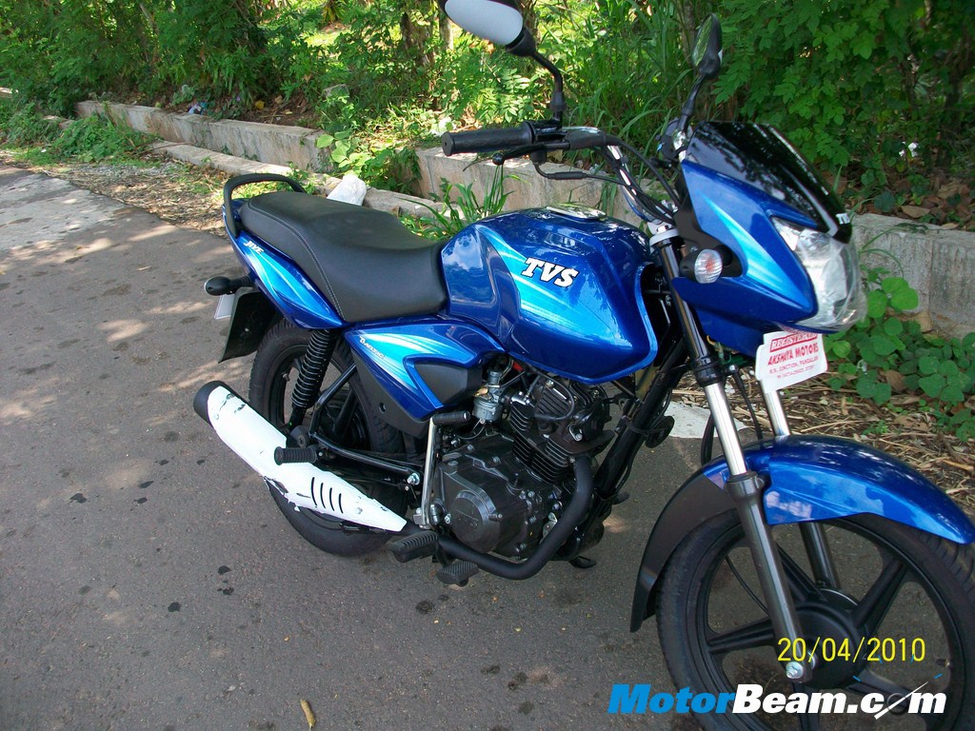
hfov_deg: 56.8
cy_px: 366
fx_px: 901
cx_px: 488
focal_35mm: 32
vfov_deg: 44.2
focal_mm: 5.7
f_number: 2.8
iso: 64
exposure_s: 1/125
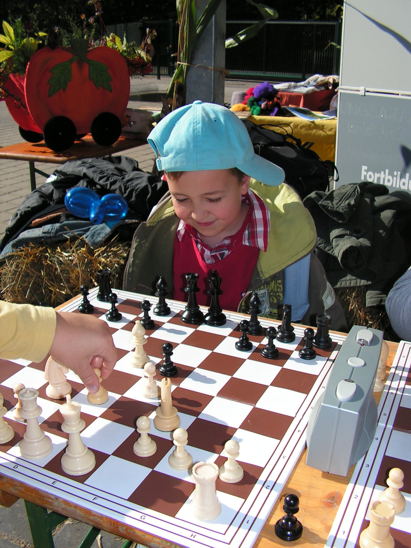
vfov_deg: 51.4
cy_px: 274
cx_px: 206
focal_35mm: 36
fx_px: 570
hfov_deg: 39.7
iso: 64
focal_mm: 6
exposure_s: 1/1250
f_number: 3.2
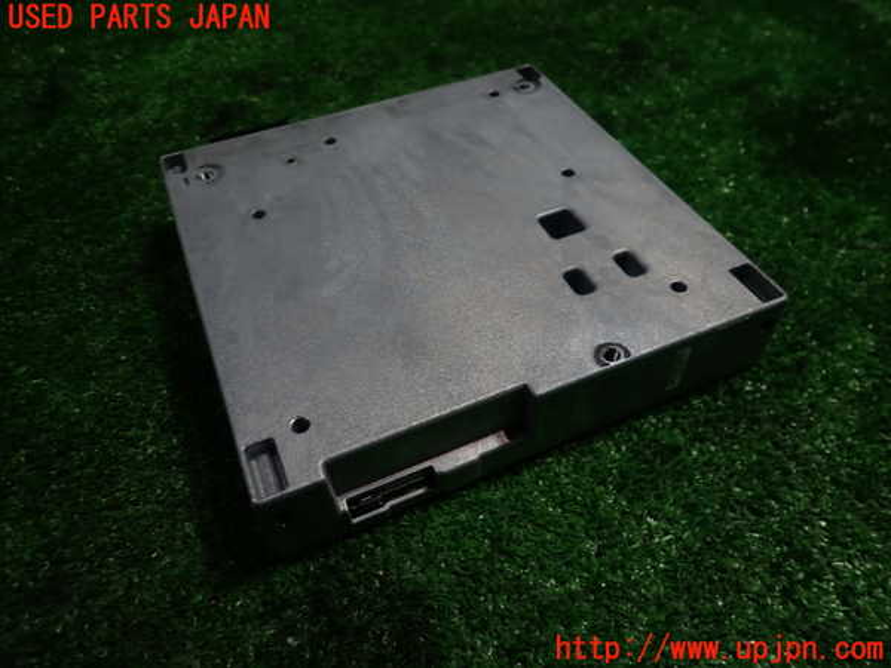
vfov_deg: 54.9
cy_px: 334
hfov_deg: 69.4
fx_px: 643
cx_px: 446
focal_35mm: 25
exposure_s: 1/60
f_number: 2
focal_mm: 4.5
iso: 100
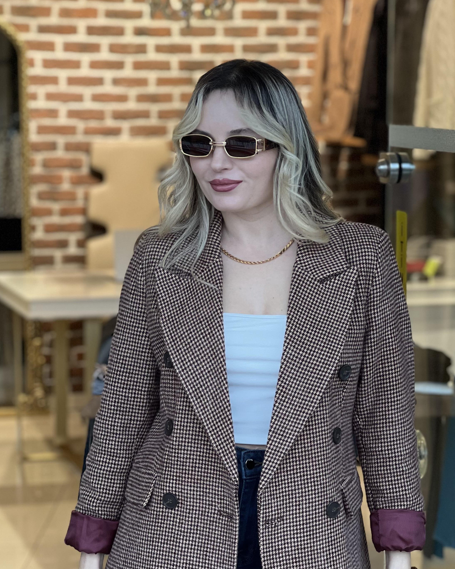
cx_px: 265
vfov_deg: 17.3
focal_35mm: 111
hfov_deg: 13.9
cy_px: 357
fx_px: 1868
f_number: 2.8
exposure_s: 1/100
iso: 200
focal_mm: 9
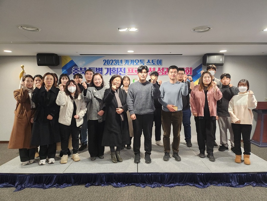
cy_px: 100
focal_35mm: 24
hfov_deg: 71.6
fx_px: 185
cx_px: 134
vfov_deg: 56.8
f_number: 1.8
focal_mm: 5
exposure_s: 1/120
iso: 800
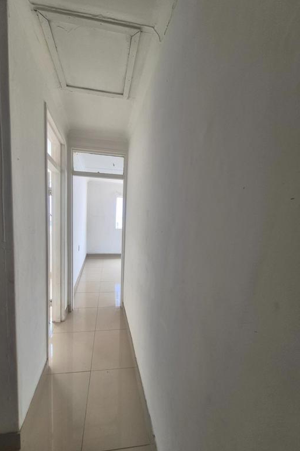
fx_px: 175
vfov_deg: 104.2
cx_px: 130
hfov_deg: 80.8
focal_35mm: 14
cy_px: 231
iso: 64
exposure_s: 1/100
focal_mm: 1.74
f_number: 2.2
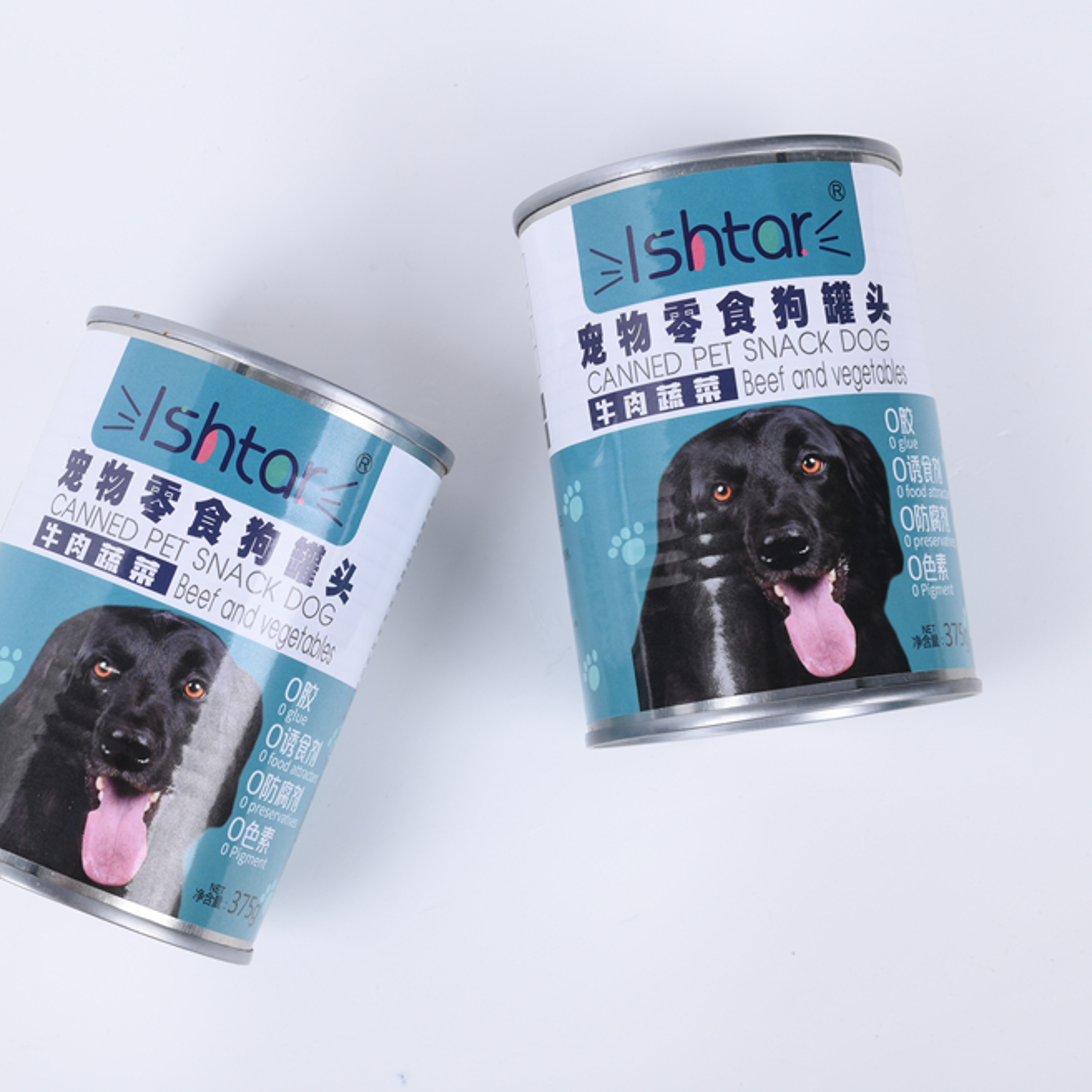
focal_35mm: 84
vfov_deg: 20.6
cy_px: 544
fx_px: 2998
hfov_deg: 20.6
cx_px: 422
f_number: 11
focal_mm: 65
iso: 125
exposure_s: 1/125
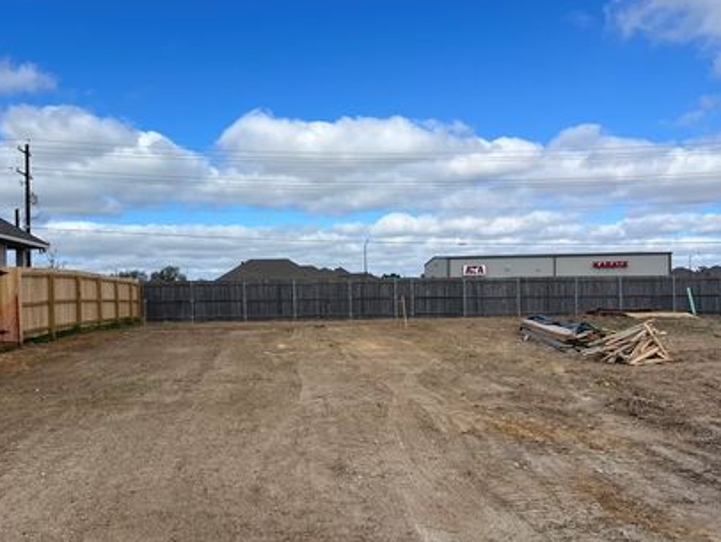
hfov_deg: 56.4
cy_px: 308
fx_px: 667
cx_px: 293
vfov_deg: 44.1
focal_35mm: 32
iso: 50
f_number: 1.5
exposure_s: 1/5319
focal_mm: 5.7
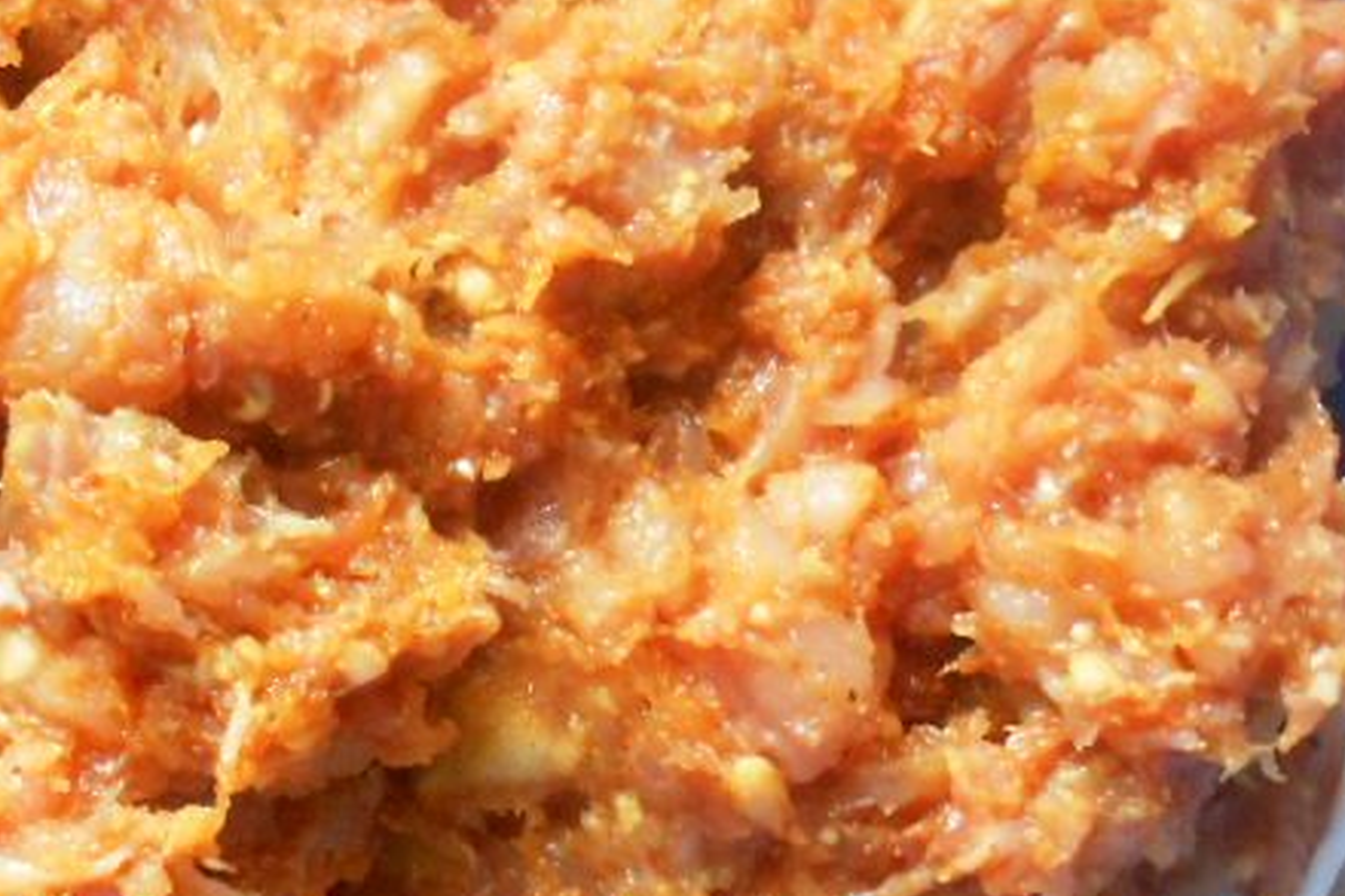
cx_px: 241
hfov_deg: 31.0
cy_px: 648
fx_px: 2353
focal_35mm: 63
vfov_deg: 21.4
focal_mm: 4.6
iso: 400
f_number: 3.2
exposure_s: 1/80
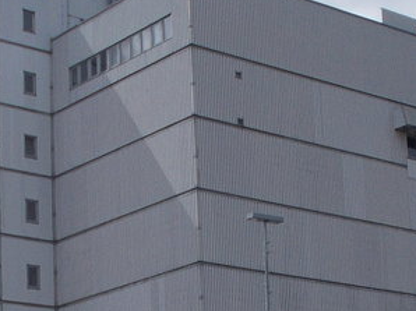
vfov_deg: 11.9
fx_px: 1453
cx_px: 176
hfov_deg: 16.3
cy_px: 385
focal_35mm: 121
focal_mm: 5.3
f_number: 8.6
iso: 80
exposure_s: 1/320
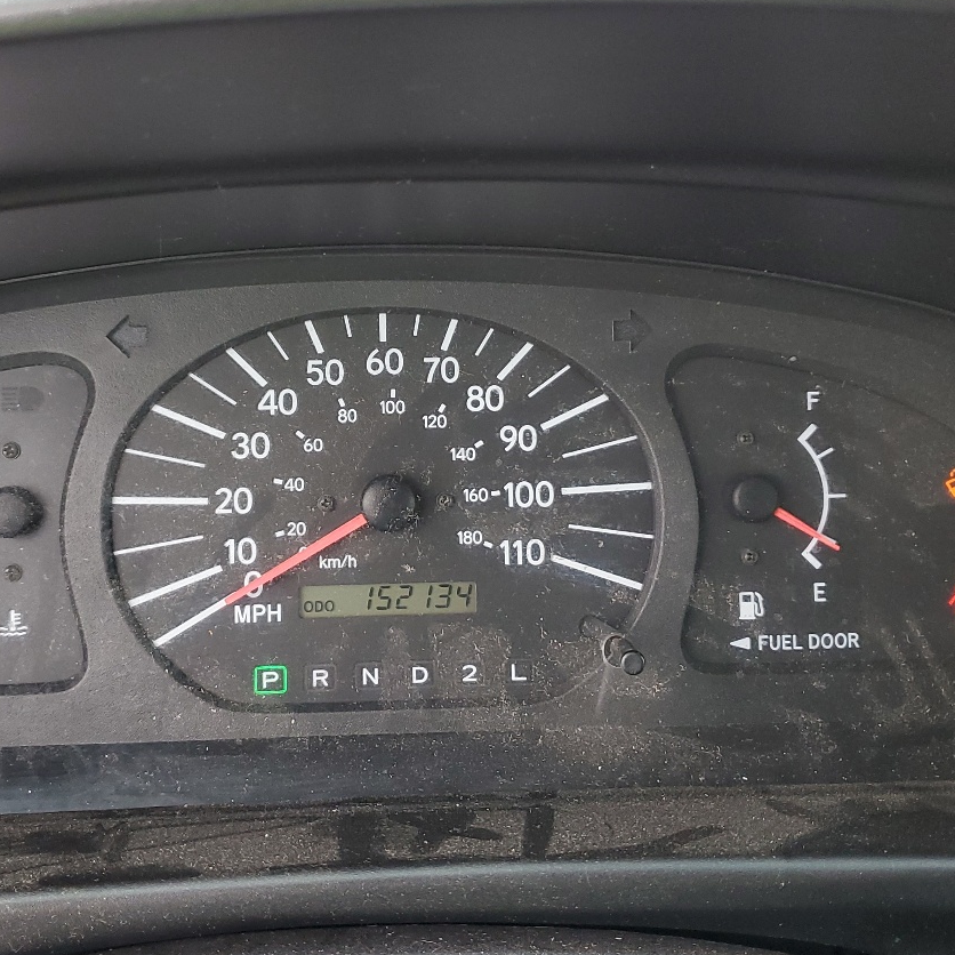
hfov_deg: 38.1
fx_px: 1373
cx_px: 362
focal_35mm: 44
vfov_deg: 38.3
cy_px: 474
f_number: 1.5
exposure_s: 1/120
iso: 81
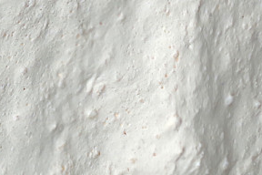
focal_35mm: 1115
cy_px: 352
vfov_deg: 1.2
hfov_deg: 1.8
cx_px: 564
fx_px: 8114
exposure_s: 1/80
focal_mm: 105
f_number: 11
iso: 200
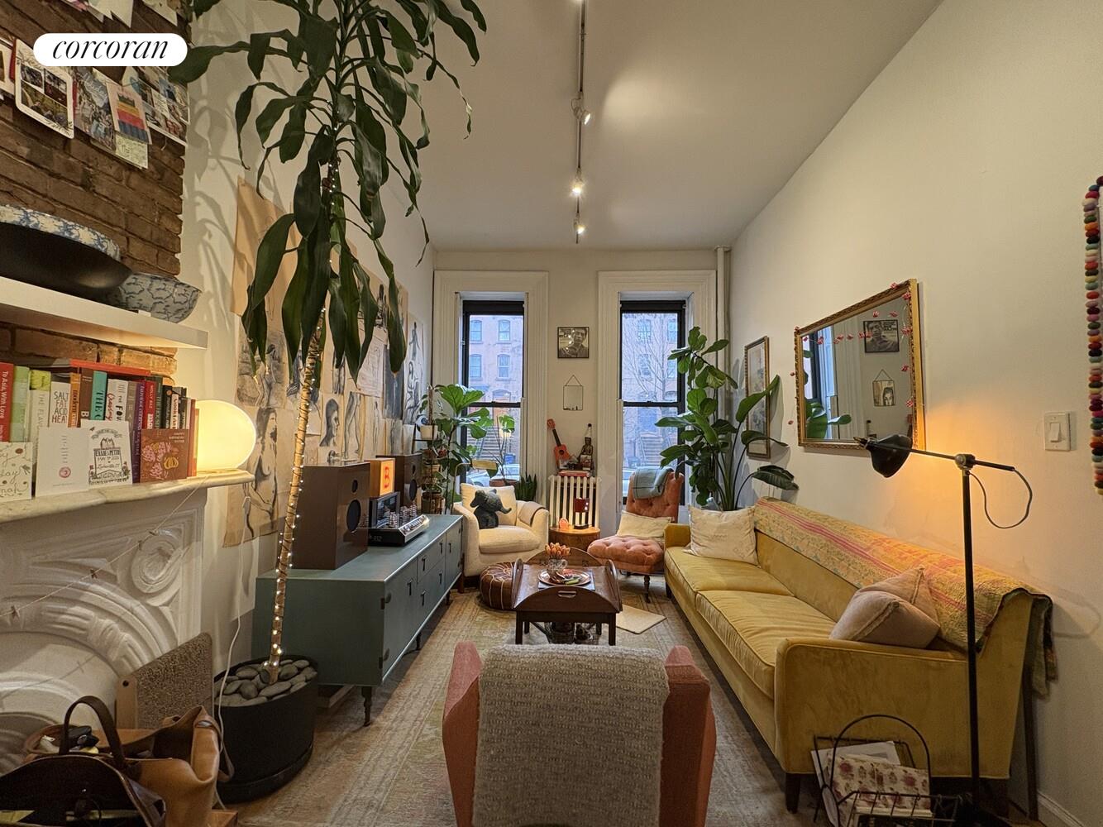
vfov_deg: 85.7
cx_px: 552
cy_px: 414
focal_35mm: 14
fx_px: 446
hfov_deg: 102.1
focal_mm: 2.22
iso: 250
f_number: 2.2
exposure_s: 1/60
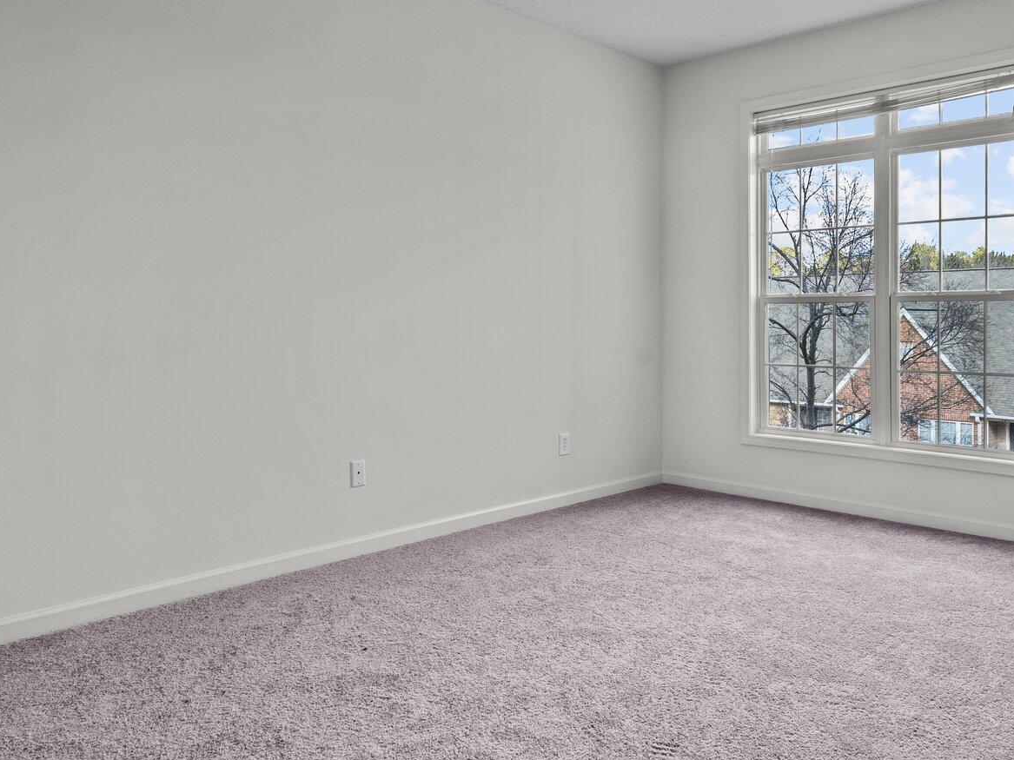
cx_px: 601
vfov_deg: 51.2
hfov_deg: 64.8
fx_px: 791
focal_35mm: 27
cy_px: 336
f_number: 8
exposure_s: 1/4
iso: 400
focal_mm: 16
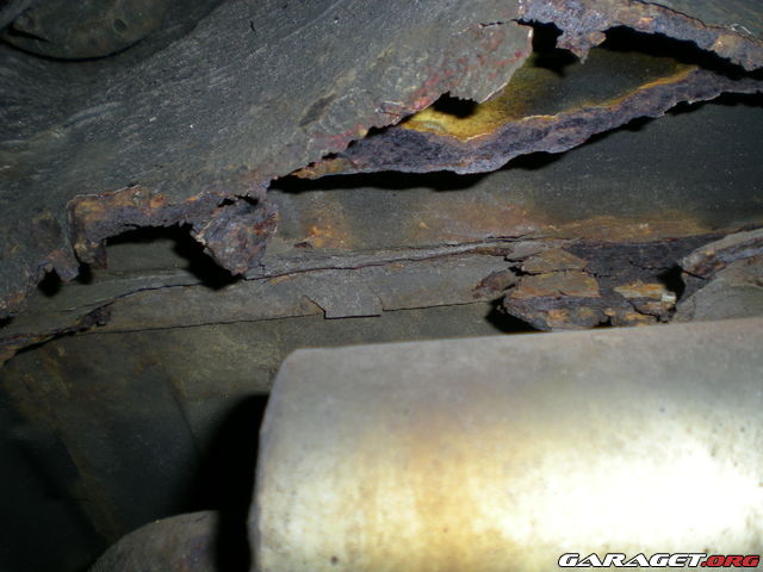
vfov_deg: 37.7
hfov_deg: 49.0
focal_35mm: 38
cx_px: 382
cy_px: 286
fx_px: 838
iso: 50
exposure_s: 1/60
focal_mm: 6.3
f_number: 3.1
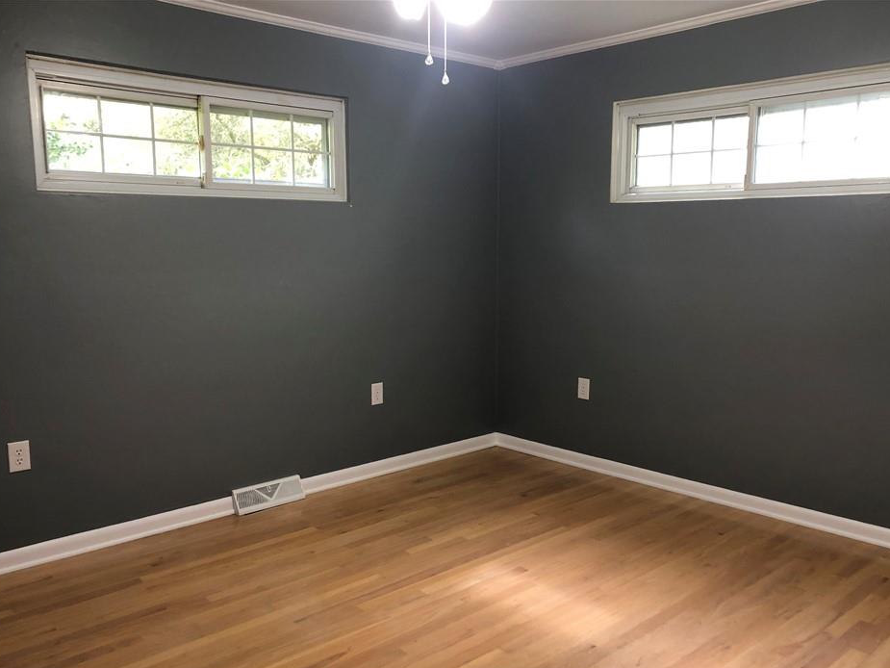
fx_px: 797
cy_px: 369
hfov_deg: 58.3
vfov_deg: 45.4
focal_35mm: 31
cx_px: 447
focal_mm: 3.99
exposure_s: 1/17
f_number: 1.8
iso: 40
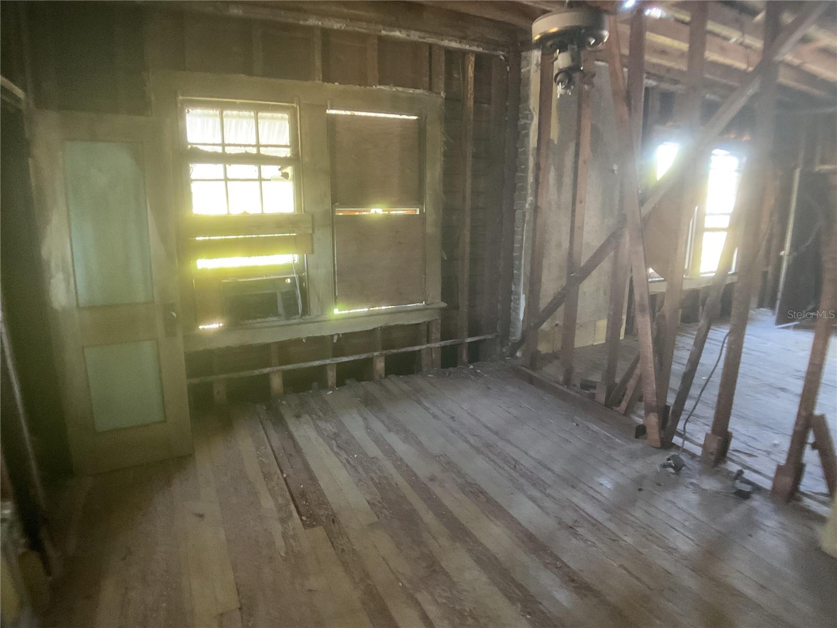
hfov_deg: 61.7
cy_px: 314
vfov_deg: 48.2
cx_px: 418
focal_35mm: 29
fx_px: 701
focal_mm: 3
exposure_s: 1/30
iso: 400
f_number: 1.8
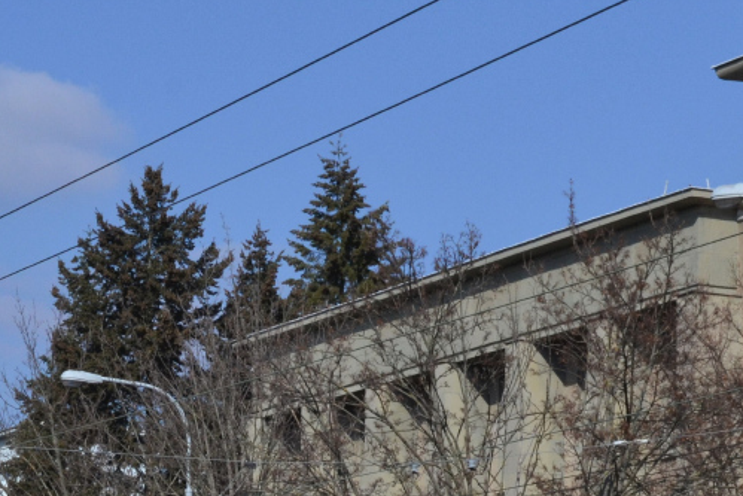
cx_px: 177
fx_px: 3551
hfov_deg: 11.9
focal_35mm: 172
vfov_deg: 7.9
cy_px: 626
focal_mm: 44
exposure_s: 1/1000
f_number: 13
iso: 800
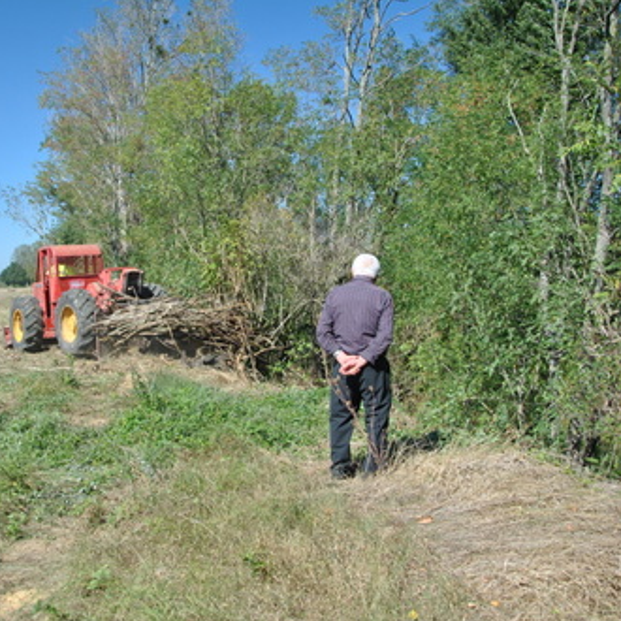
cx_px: 235
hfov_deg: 41.0
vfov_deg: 41.3
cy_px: 311
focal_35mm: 41
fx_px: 825
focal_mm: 21
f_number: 5.6
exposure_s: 1/125
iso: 100
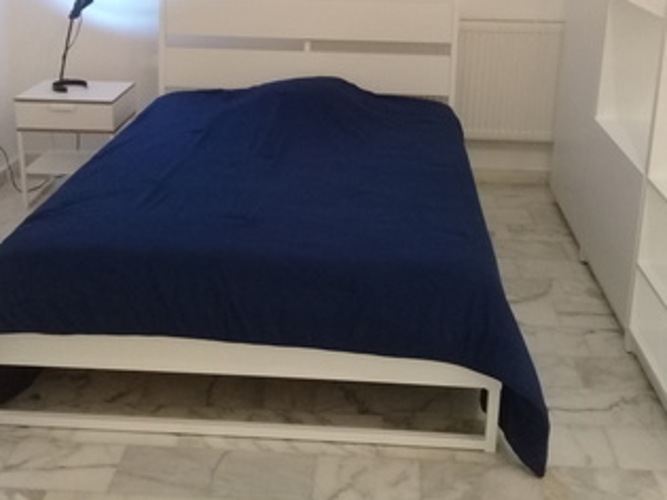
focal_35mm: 45
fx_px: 867
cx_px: 329
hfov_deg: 42.1
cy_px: 154
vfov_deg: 31.8
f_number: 2.2
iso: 320
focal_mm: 3.3
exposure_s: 1/17
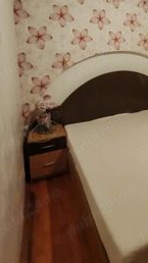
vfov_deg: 66.5
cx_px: 135
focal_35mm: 27
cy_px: 73
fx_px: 188
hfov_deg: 39.6
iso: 250
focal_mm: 1.96
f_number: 2.2
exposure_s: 1/33
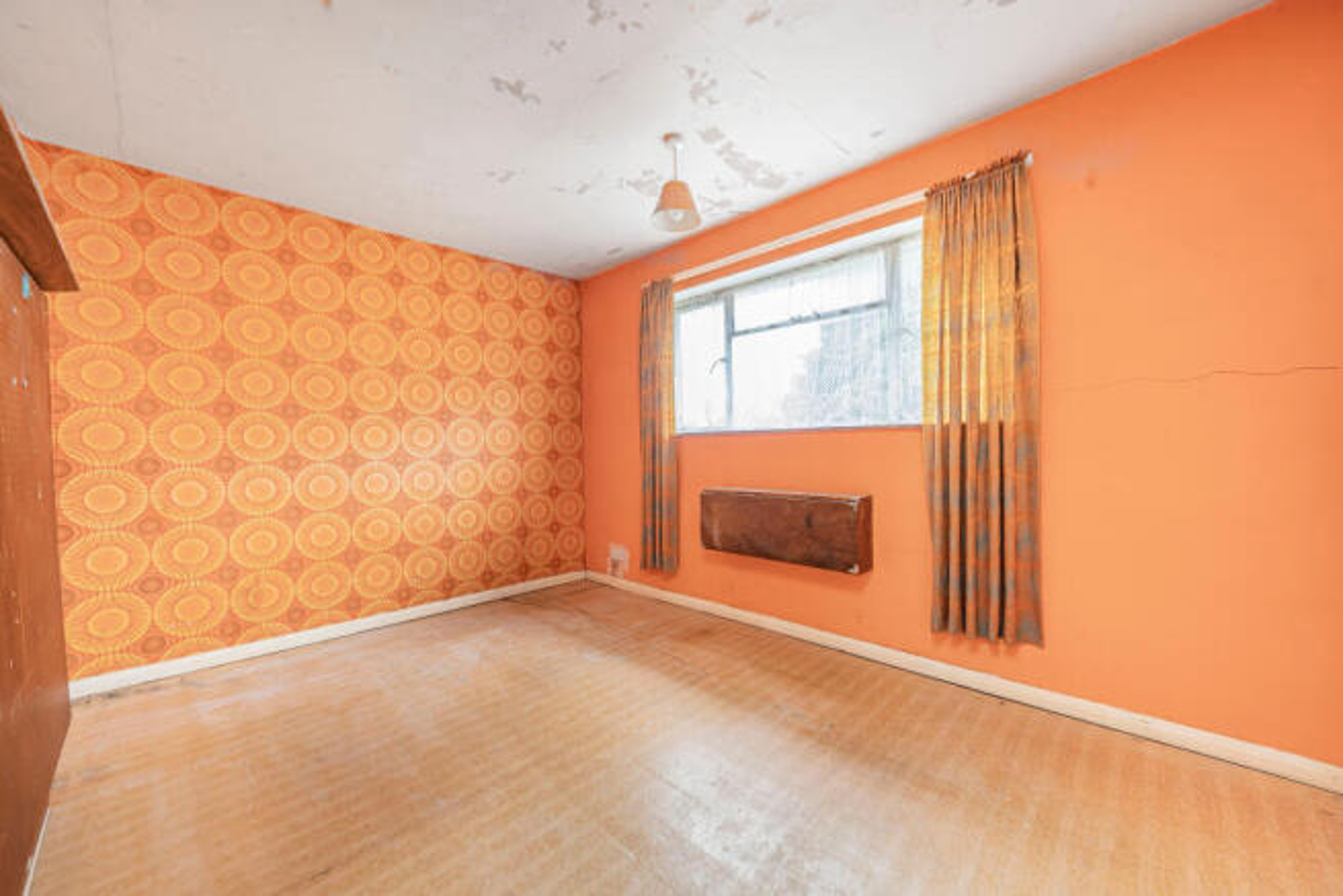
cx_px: 672
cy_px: 448
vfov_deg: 85.5
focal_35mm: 13
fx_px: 485
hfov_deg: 108.3
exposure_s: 1/2
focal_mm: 13
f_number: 9
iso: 320
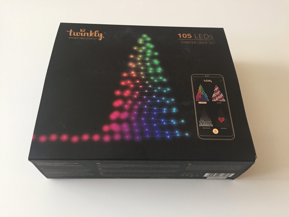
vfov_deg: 48.2
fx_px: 242
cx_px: 144
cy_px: 108
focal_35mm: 29
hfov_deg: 61.7
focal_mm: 4.15
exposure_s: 1/33
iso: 200
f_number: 2.2
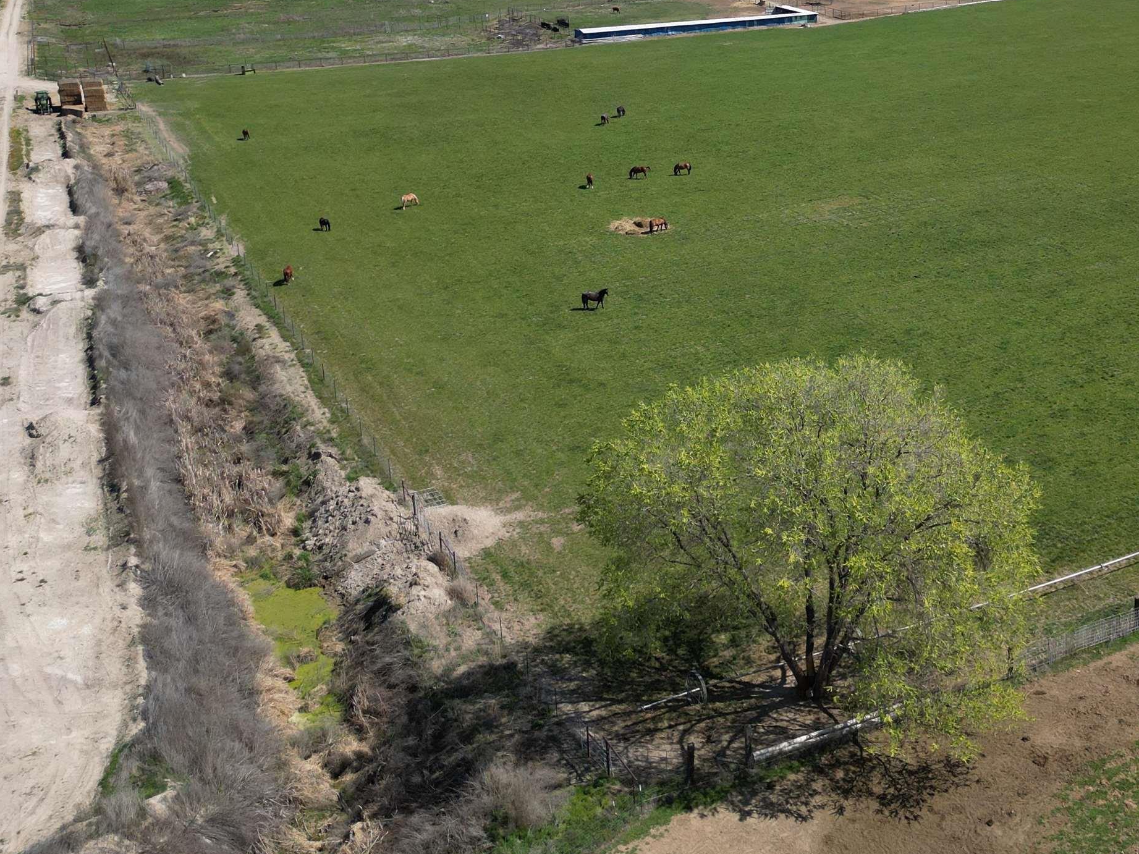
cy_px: 239
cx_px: 868
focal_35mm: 40
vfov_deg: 35.3
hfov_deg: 45.0
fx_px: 1316
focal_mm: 6.72
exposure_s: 1/3000
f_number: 1.7
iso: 100
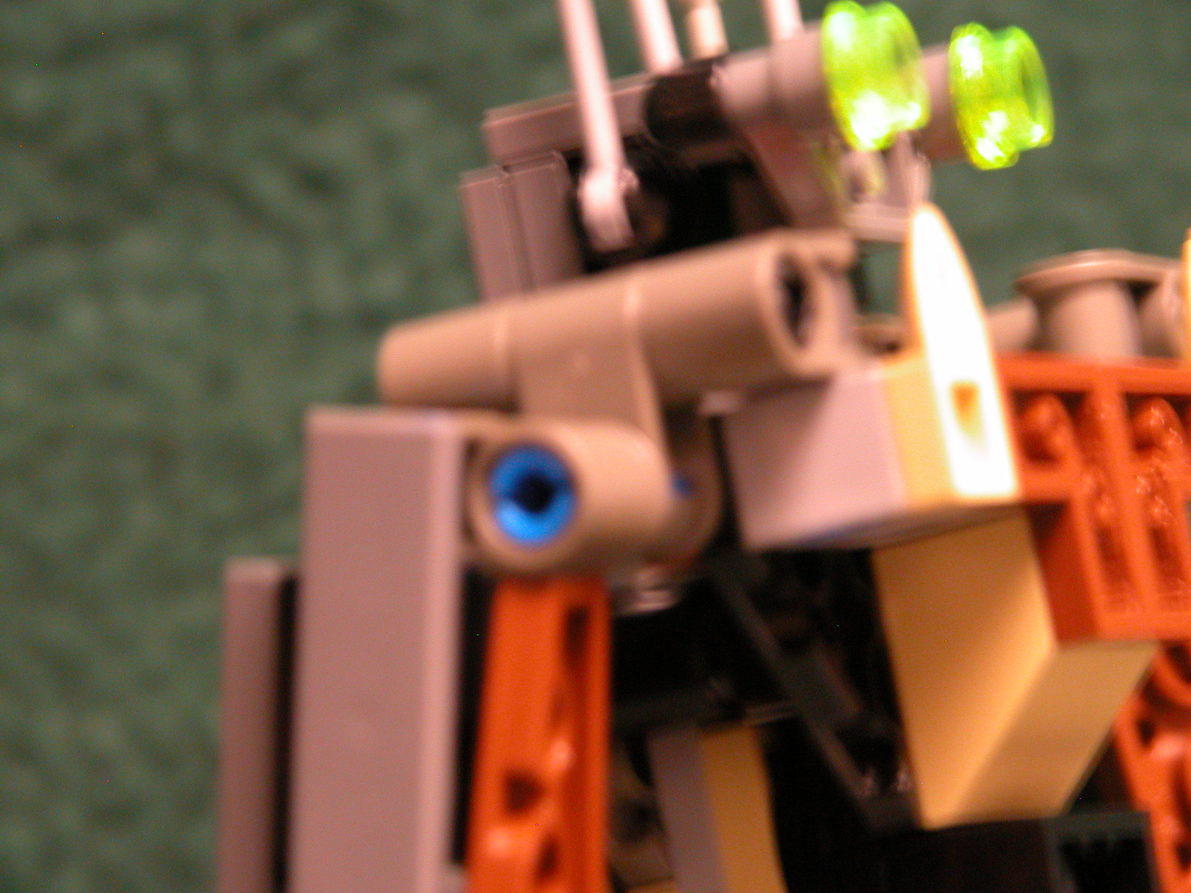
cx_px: 596
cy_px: 446
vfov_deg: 5.3
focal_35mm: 280
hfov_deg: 7.1
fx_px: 9634
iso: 400
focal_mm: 71.2
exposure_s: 1/2.6
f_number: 5.3
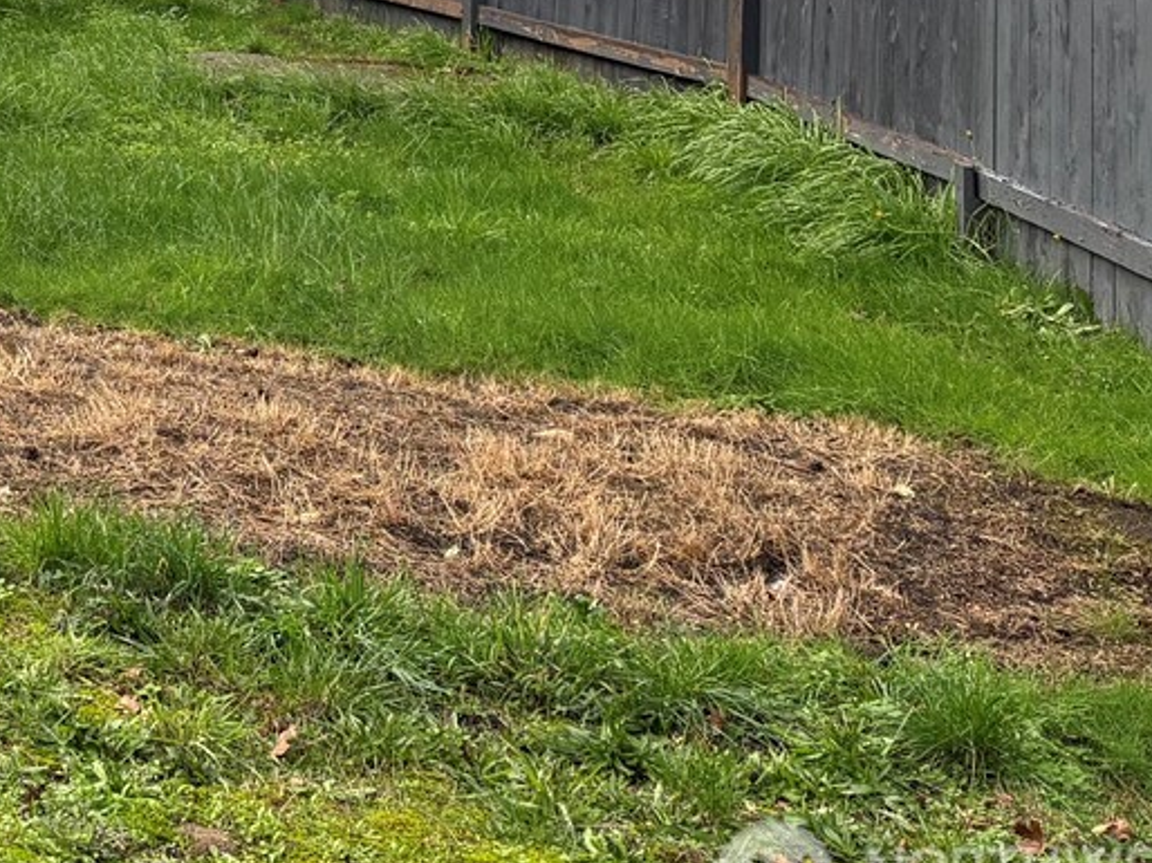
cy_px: -372
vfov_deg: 16.8
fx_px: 2694
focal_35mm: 81
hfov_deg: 21.0
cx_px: -498
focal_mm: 5.96
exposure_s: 1/458
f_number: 1.6
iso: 50
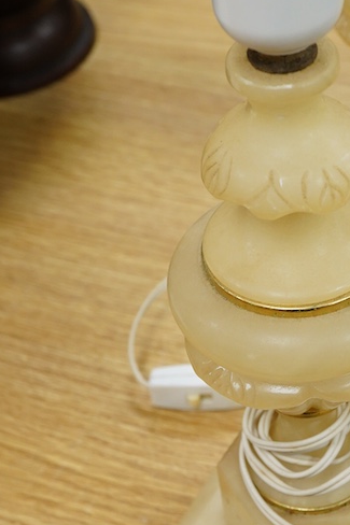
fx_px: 1211
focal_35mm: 83
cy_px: 331
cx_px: 314
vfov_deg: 24.4
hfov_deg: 16.2
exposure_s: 1/125
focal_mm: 30
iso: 1250
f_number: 9
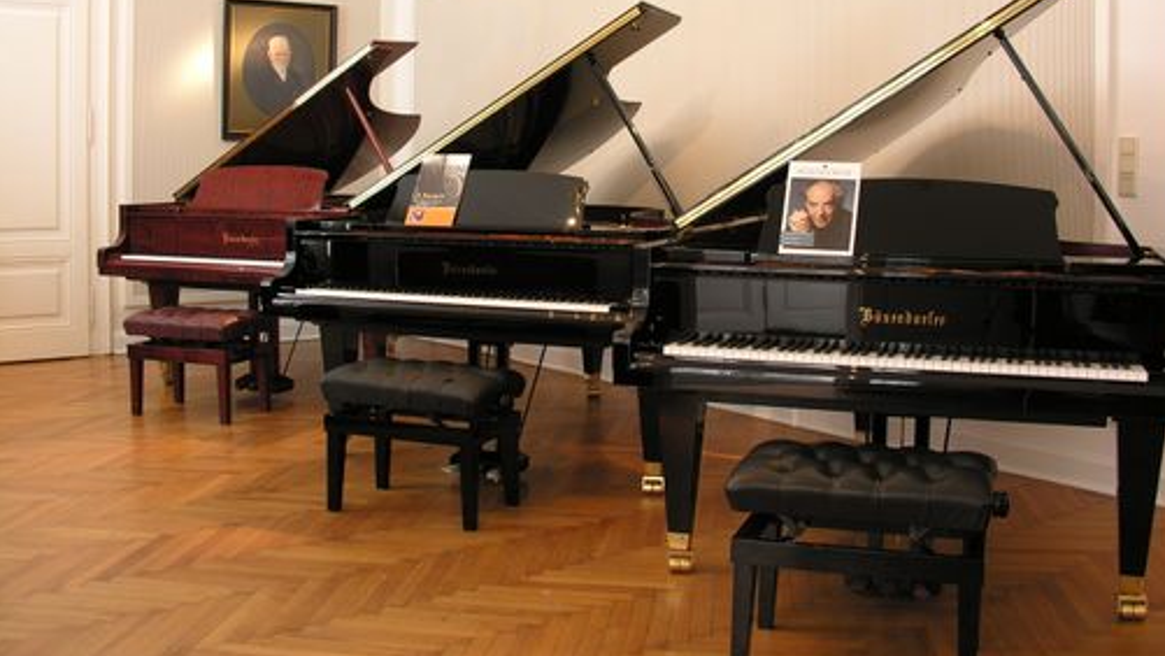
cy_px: 230
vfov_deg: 30.3
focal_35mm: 39
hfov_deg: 51.6
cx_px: 591
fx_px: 1205
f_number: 2.8
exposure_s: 1/4.9
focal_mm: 8.9
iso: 50
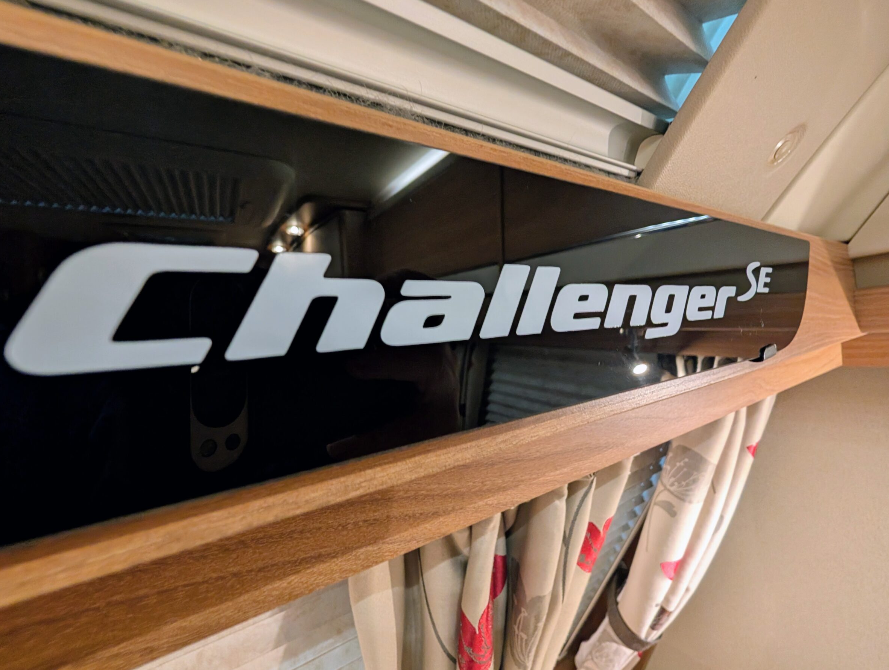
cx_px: 442
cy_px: 344
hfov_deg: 106.1
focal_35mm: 13
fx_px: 334
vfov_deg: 90.1
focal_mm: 2.02
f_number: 1.7
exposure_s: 1/23.8
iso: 385
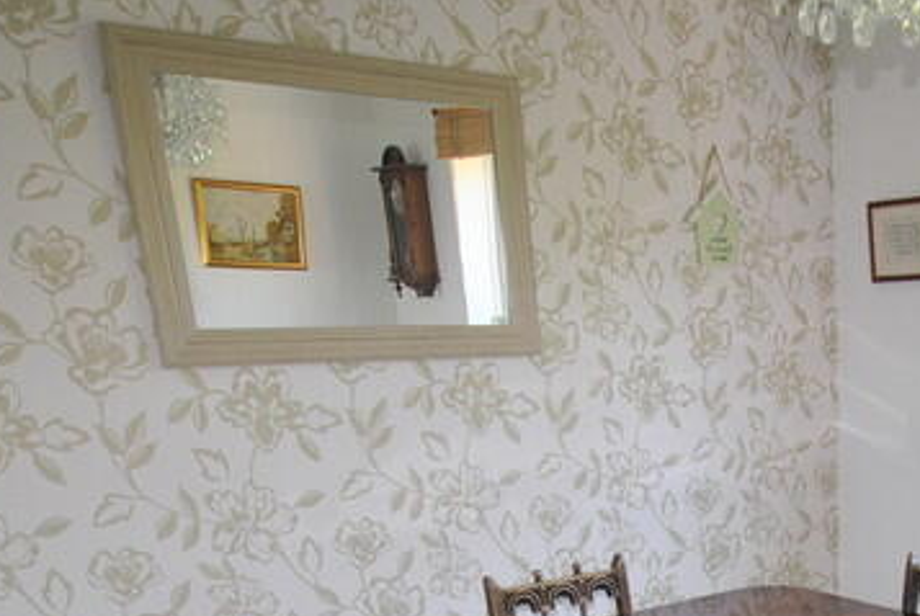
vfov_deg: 27.3
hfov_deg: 40.9
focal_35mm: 43
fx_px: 1100
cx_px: 871
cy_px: 754
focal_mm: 10
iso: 200
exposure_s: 1/60
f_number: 3.5
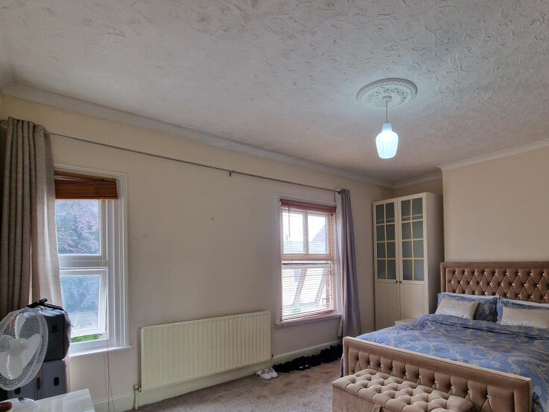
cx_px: 316
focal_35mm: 18
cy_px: 259
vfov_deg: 70.4
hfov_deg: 87.1
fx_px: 285
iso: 125
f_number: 2.2
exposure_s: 1/50
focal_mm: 2.2
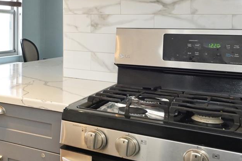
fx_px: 329
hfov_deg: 37.1
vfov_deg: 26.4
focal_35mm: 49
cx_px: 13
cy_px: 12
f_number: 5
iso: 1600
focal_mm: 15
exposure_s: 1/200
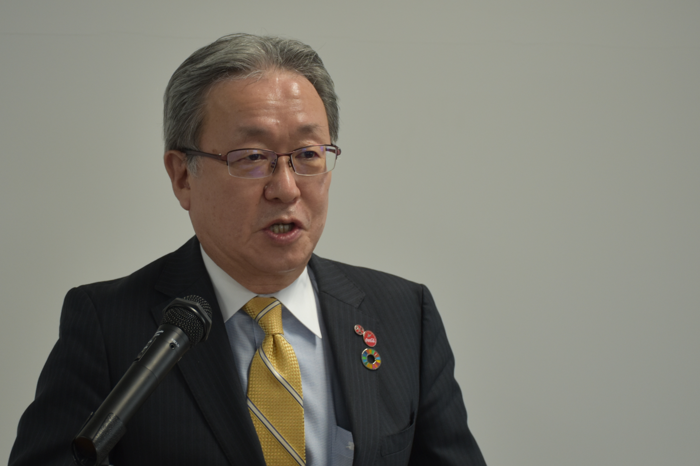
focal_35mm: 85
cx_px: 259
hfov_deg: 23.8
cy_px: 256
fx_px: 1653
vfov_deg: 16.1
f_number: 4.5
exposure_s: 1/80
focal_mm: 42
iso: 400
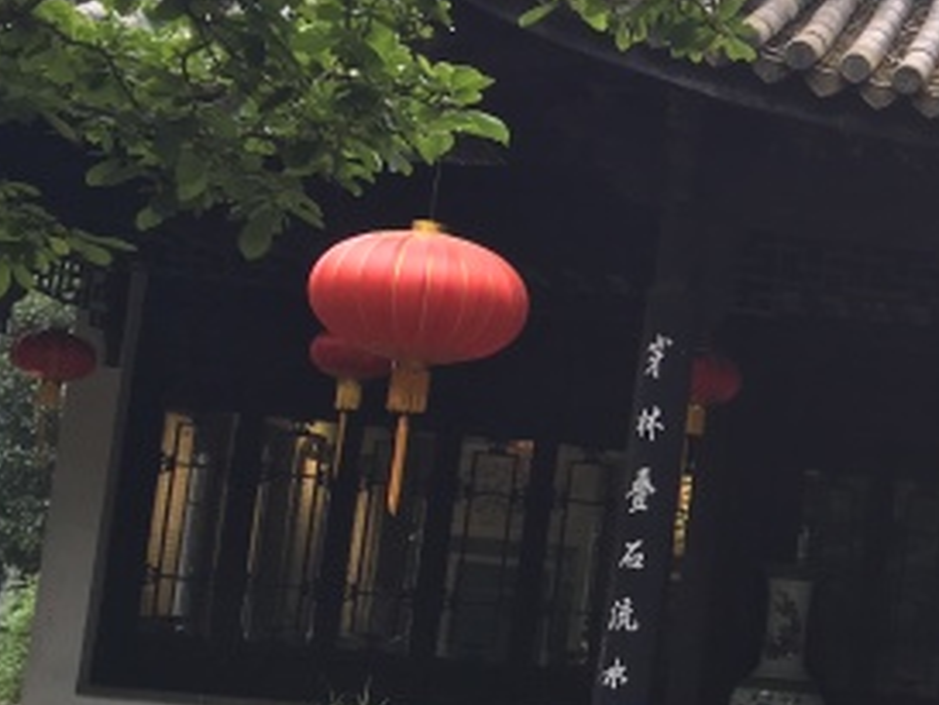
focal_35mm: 85
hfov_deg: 20.4
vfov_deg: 17.3
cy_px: 454
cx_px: 1321
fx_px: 2307
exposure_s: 1/100
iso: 25
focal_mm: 4.15
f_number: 2.2
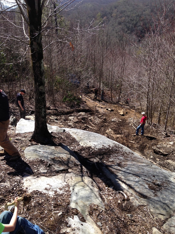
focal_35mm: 33
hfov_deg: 42.9
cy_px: 117
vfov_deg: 55.4
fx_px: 222
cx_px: 88
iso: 50
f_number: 2.4
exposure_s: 1/775
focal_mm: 4.12
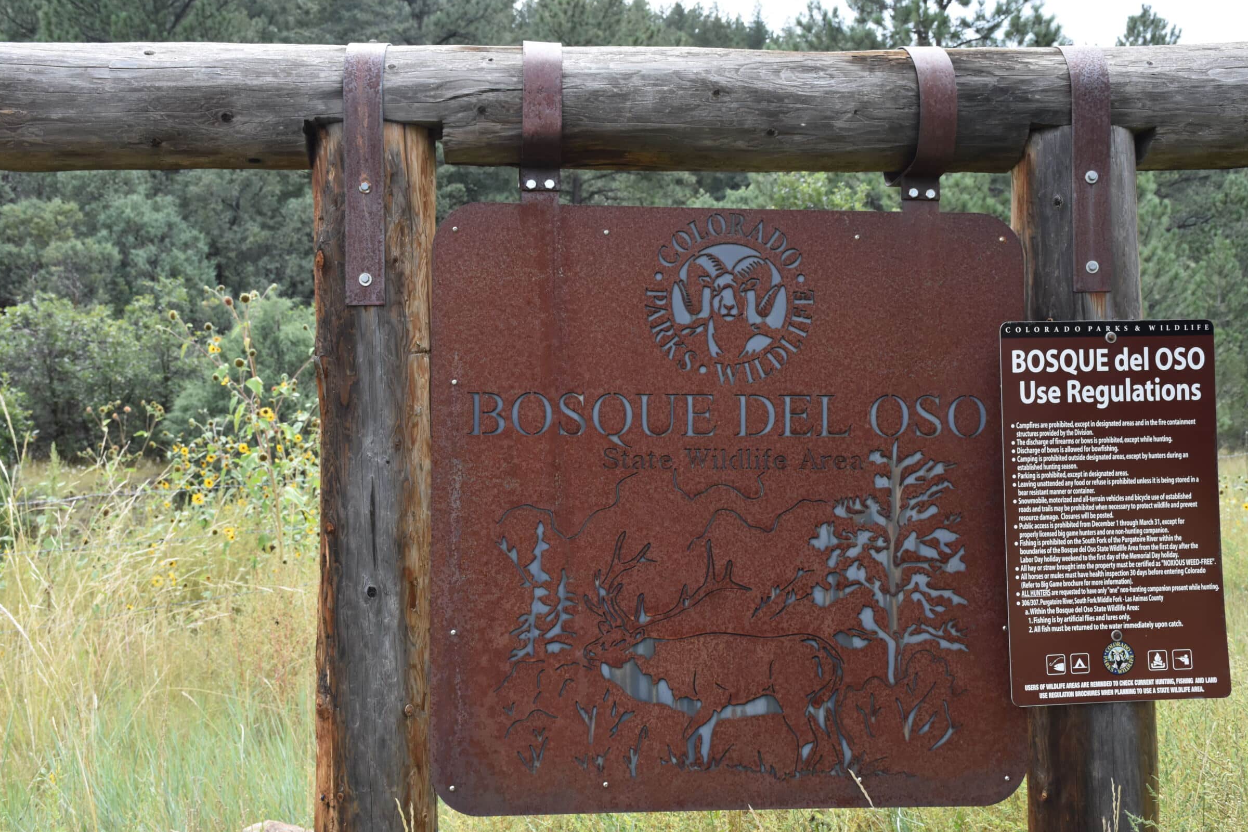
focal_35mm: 48
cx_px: 636
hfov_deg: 41.1
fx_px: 1664
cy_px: 438
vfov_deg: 28.1
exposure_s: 1/400
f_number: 8
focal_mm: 30
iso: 800
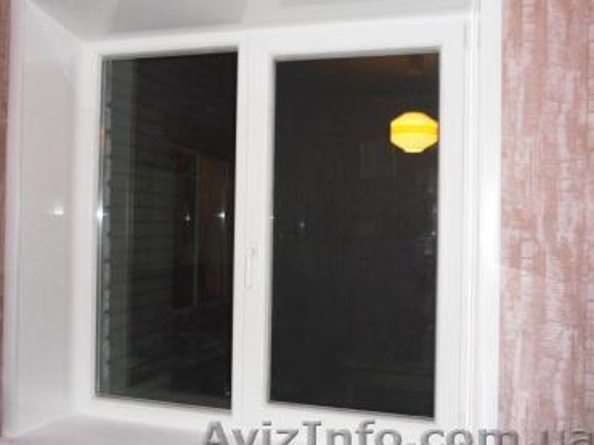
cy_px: 193
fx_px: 686
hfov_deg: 46.6
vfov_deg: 35.9
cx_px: 244
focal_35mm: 40
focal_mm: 5.5
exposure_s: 1/30
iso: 100
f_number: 2.8
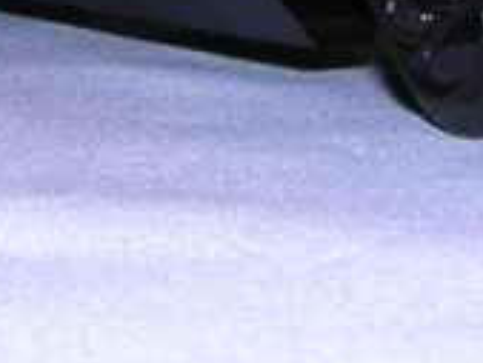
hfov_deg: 11.6
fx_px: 2374
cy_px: -372
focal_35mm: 170
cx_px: 420
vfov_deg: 8.3
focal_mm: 4.7
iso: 100
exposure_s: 1/60.1
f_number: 5.2
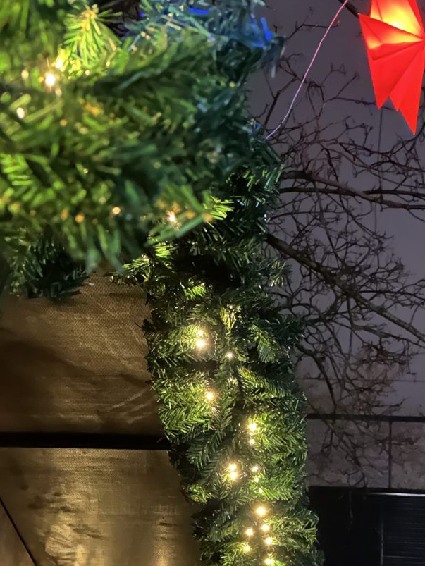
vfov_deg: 17.1
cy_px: 229
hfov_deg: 12.9
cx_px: 208
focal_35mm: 115
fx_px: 1881
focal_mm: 9
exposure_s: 1/4
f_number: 2.8
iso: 1600
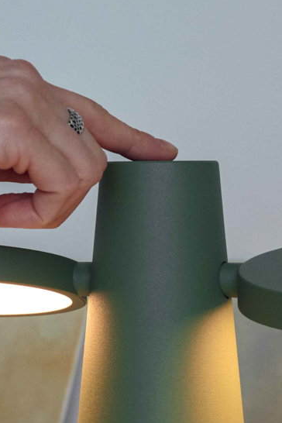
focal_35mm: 183
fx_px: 2150
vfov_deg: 11.2
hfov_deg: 7.5
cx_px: 112
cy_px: 394
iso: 800
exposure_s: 1/250
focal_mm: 50
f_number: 8
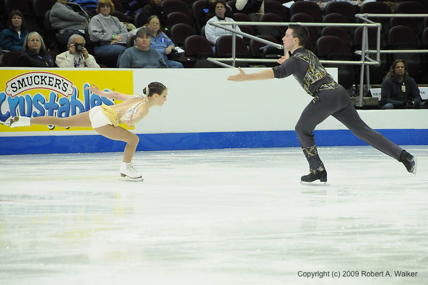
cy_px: 142
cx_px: 214
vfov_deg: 6.1
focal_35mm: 225
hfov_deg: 9.2
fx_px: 2674
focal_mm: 150
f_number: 5.6
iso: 3200
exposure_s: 1/640
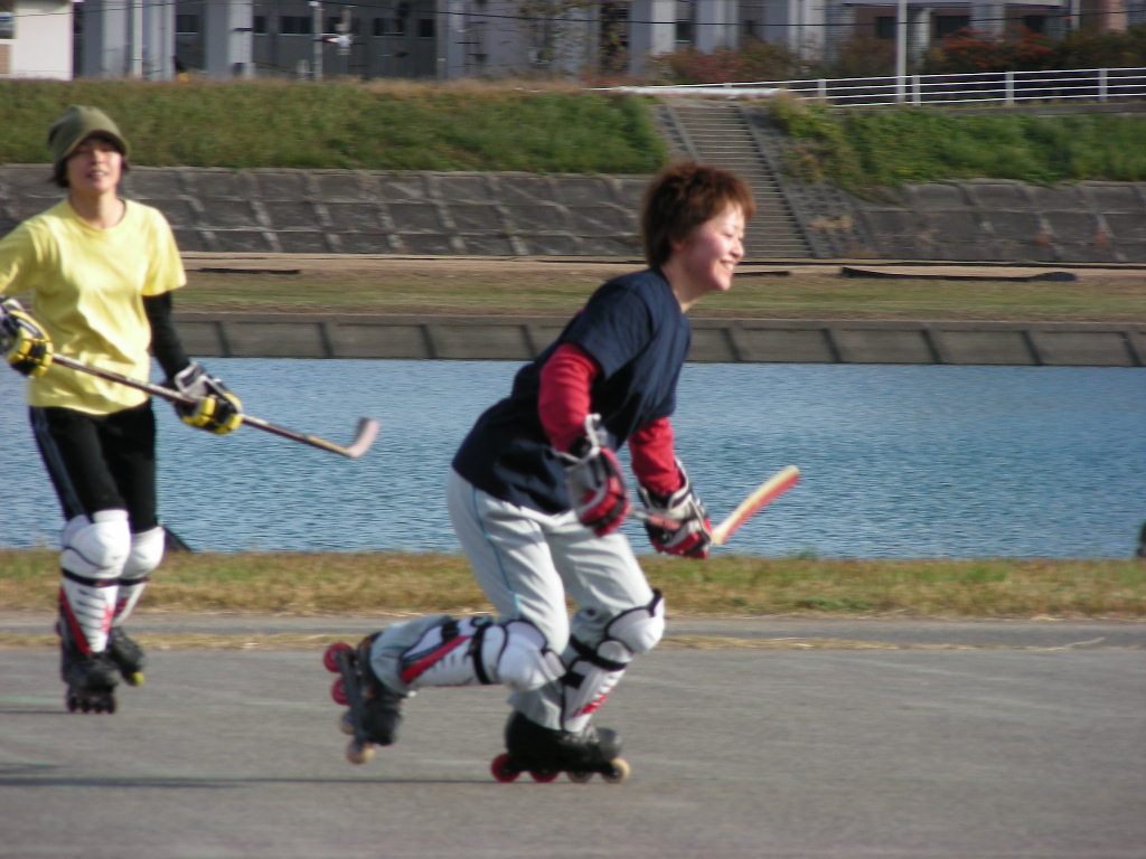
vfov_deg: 5.5
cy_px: 430
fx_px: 8906
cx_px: 573
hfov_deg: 7.4
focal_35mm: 269
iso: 50
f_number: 4
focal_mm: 44.8
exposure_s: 1/225
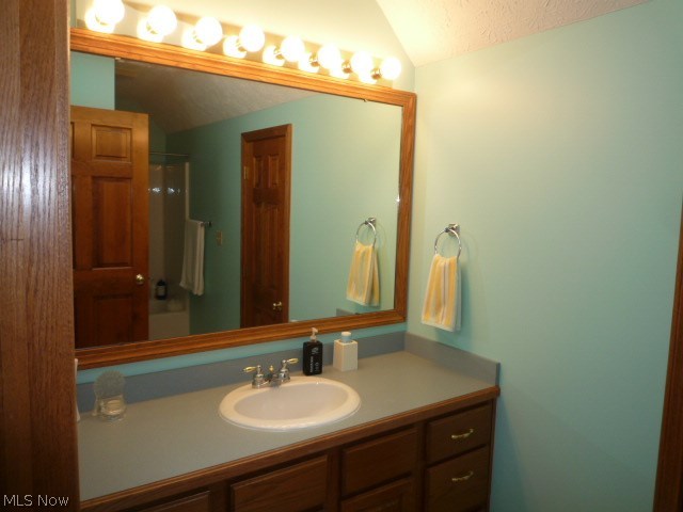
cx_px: 342
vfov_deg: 54.9
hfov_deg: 69.4
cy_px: 256
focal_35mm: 25
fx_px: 493
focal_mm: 4.4
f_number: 2.8
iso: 100
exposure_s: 1/30
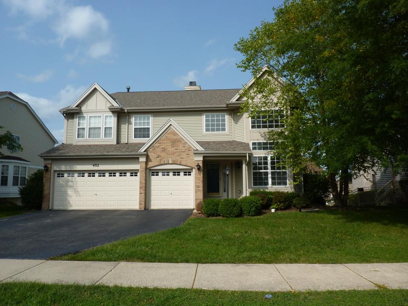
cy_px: 153
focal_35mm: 25
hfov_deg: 69.4
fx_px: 295
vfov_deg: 54.9
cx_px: 204
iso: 80
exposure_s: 1/400
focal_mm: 4.1
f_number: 5.6
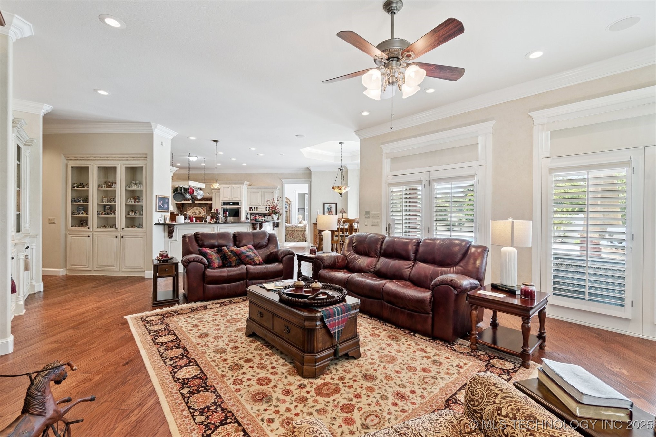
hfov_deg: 100.4
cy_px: 218
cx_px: 328
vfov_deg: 77.3
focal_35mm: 15
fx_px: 273
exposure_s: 1/50
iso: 200
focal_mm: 10
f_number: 6.3
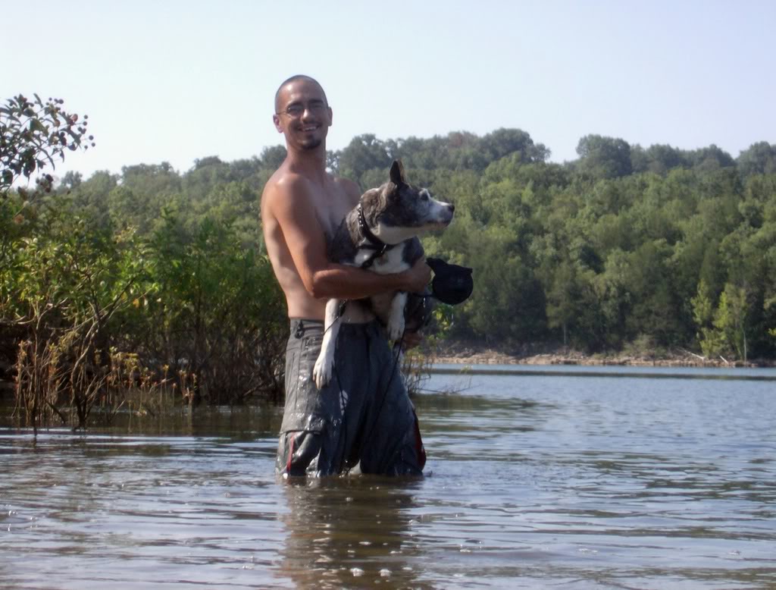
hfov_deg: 18.1
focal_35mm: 108
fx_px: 2432
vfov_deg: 13.8
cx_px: 388
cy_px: 295
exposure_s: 1/221
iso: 100
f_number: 4.8
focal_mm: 18
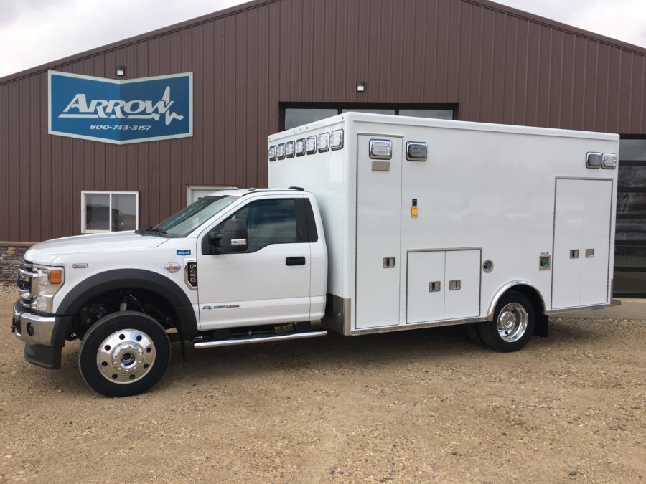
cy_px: 242
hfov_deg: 61.7
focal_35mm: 29
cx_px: 323
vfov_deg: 48.2
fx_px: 541
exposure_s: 1/1202
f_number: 2.2
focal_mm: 4.15
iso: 25
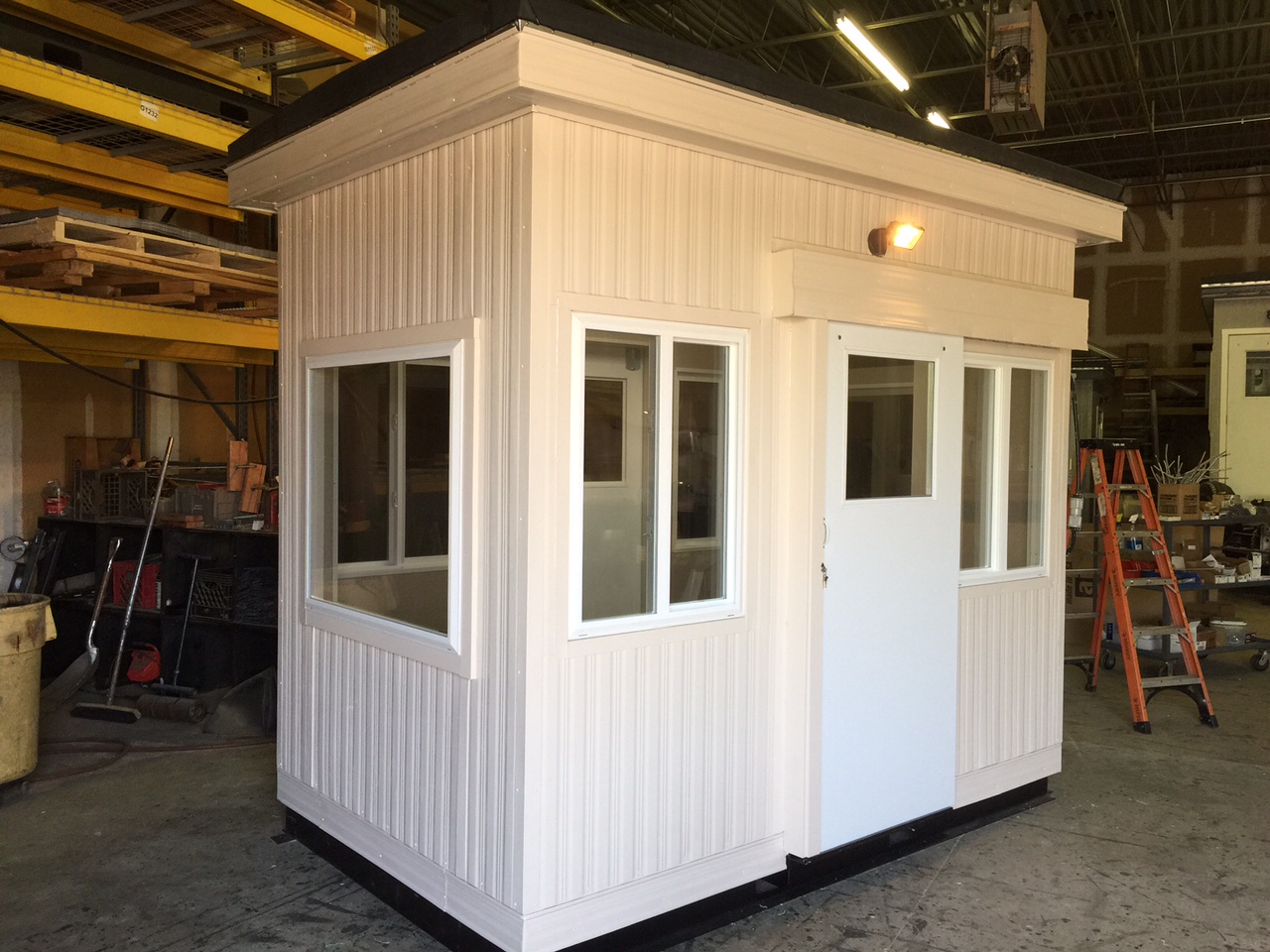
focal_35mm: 29
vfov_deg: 48.2
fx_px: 1064
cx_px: 635
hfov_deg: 61.7
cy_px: 476
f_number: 2.2
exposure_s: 1/40
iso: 32
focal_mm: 4.15
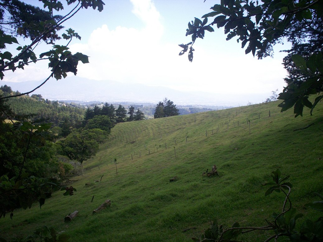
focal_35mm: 36
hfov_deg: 51.3
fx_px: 336
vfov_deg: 39.7
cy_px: 121
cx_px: 162
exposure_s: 1/277
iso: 100
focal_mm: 6
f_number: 4.5
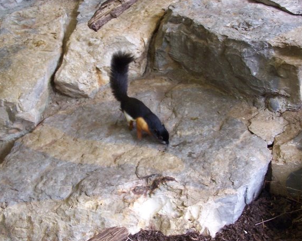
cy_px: 136
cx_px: 139
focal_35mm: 70
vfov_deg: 21.8
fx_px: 626
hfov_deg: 27.1
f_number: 3
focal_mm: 8.5
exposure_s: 1/13
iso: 140
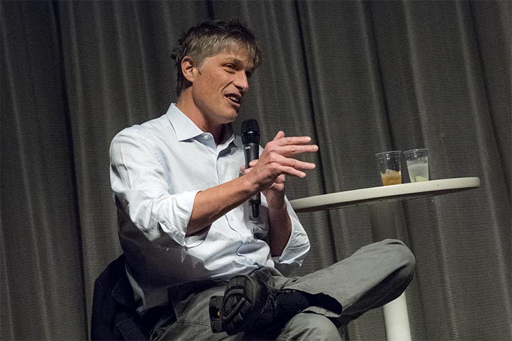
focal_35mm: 68
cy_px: 170
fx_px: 967
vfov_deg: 20.0
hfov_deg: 29.7
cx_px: 256
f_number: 6.3
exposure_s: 1/640
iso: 12800
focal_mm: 68
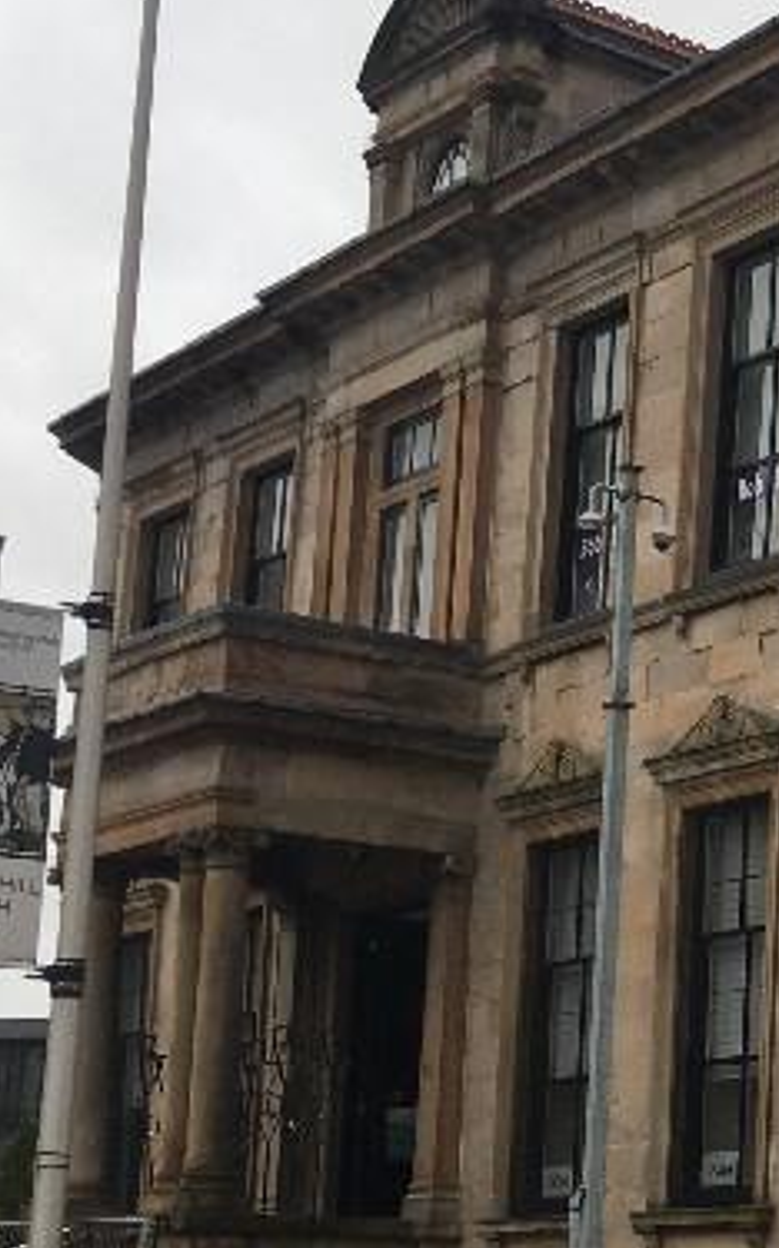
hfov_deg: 13.7
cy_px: 879
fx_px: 2857
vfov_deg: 24.5
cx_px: 1458
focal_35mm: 84
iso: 25
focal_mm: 4.15
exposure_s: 1/373
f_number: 2.2
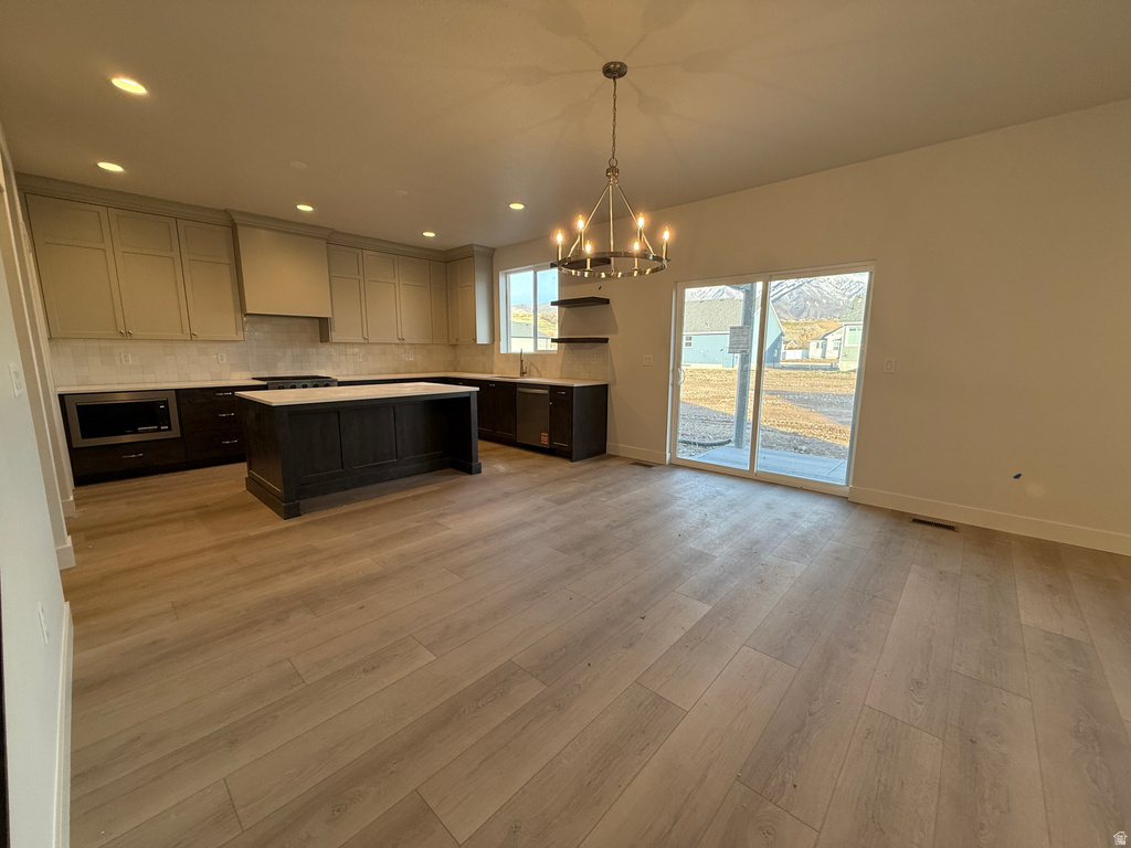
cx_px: 566
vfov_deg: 85.7
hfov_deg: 102.1
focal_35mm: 14
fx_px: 457
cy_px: 424
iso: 100
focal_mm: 2.22
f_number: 2.2
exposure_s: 1/120
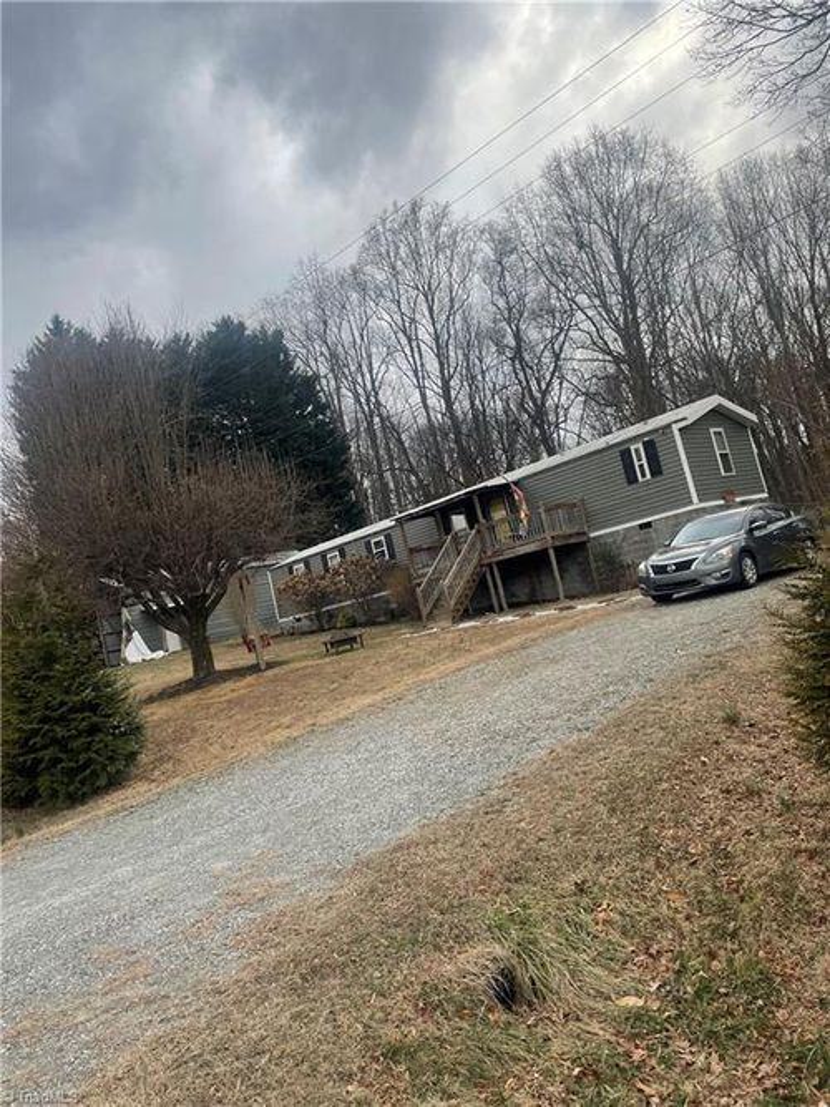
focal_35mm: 26
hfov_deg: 53.0
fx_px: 831
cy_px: 554
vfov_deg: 67.3
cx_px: 415
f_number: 1.6
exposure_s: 1/389
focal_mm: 4.2
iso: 32
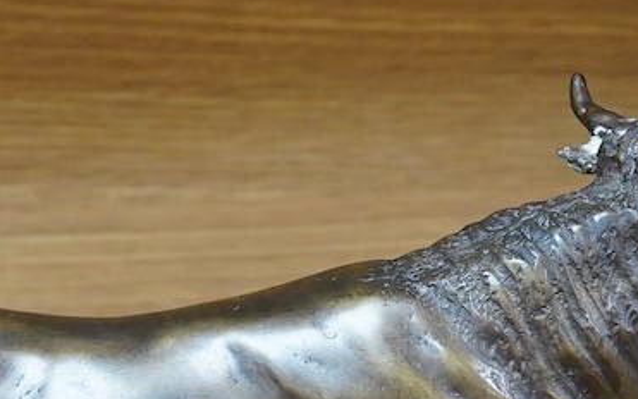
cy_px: 457
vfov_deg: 9.3
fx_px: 2417
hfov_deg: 15.0
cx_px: 166
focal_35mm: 139
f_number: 6.3
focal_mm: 30
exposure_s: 1/160
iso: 2500
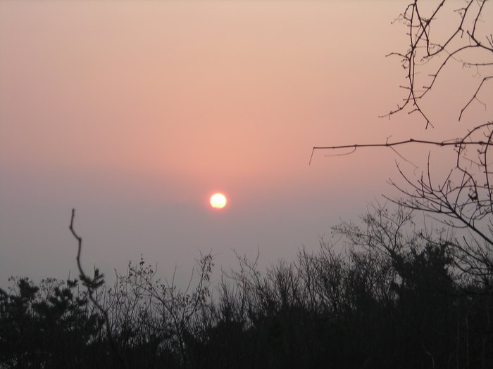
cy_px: 184
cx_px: 246
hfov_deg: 17.0
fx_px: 1652
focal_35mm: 116
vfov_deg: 12.8
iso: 50
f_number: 5.3
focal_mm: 19.2
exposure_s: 1/48.8
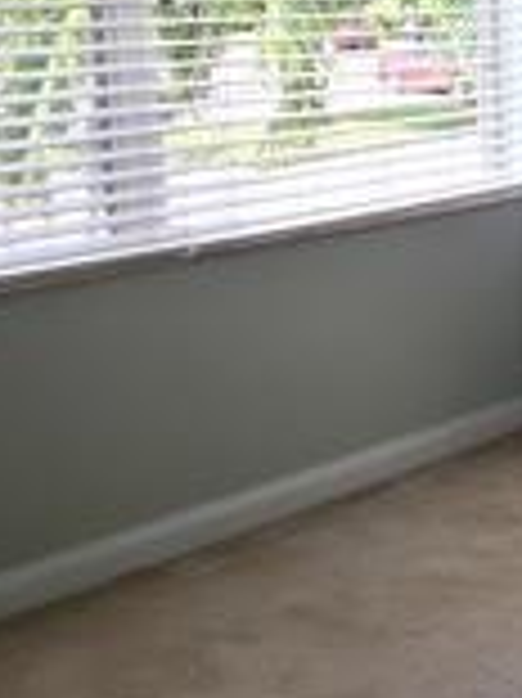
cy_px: 335
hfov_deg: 15.7
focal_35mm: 86
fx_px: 1732
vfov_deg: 22.8
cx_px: 801
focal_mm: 7
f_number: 1.8
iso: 20
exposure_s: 1/60
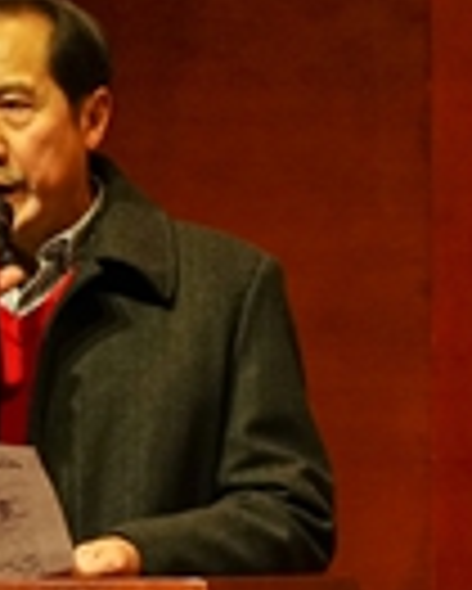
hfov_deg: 1.8
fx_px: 14947
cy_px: 583
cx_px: -108
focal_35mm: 857
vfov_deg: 2.3
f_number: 6.3
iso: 1000
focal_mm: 240
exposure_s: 1/160
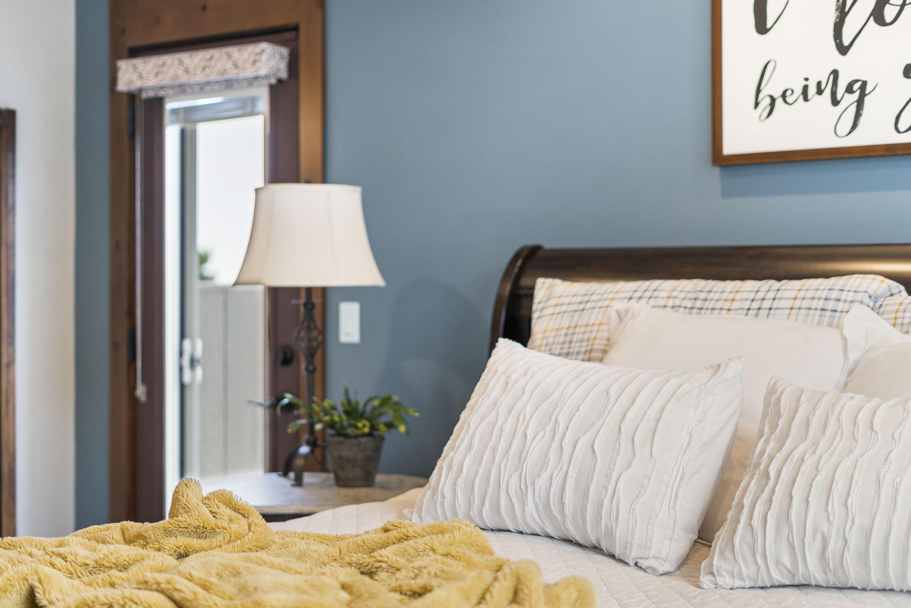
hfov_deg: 35.0
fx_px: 1442
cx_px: 473
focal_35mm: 57
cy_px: 346
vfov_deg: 23.8
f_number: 1.8
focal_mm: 50
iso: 250
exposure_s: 1/125
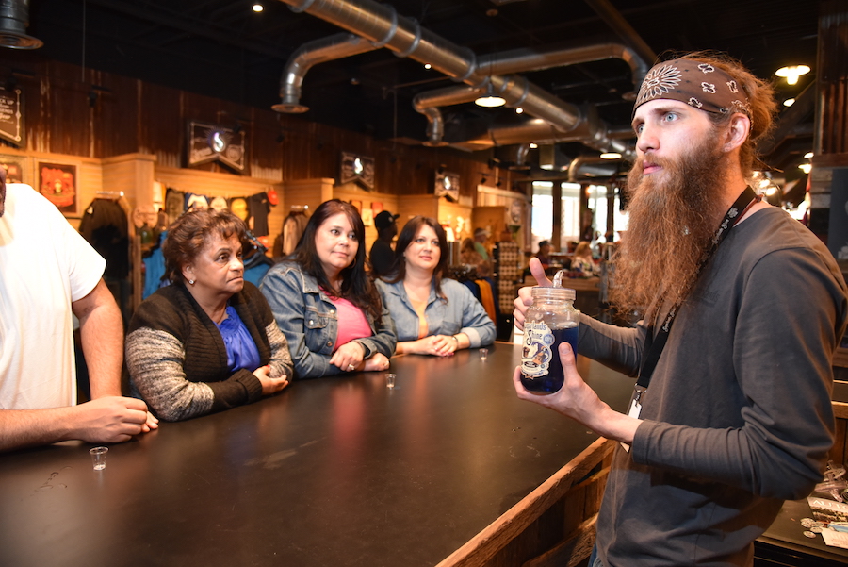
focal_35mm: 24
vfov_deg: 53.2
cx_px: 424
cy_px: 284
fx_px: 566
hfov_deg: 73.7
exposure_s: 1/80
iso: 2500
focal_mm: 24
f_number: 4
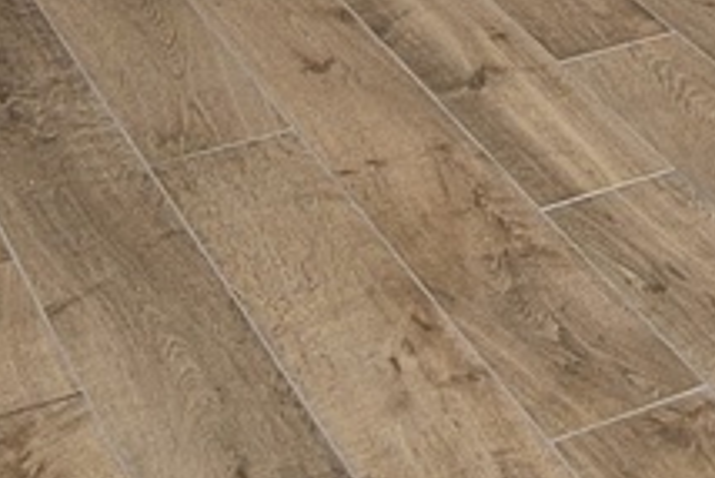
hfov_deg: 18.9
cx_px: 892
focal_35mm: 101
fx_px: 2007
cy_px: -498
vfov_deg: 12.0
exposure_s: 1/101
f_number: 2.2
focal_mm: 2.2
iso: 50
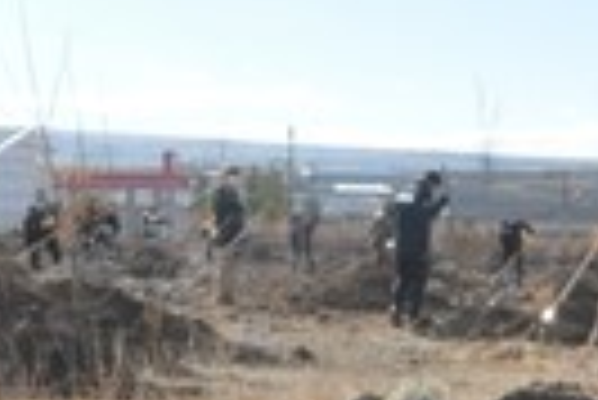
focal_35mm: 161
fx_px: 2677
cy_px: 288
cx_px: 382
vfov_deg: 8.5
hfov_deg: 12.7
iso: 1250
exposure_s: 1/200
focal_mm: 22
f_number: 25
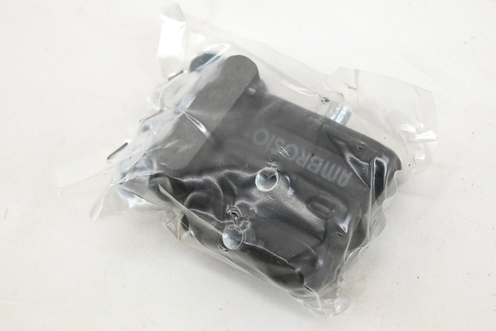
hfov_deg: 28.9
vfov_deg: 19.4
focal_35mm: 70
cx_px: 248
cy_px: 166
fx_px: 964
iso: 14400
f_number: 16
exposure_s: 1/400
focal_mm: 70
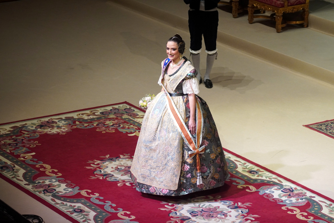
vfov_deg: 9.1
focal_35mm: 150
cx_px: 167
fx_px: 1392
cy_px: 112
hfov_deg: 13.7
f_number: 5.6
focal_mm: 100
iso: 1600
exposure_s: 1/160
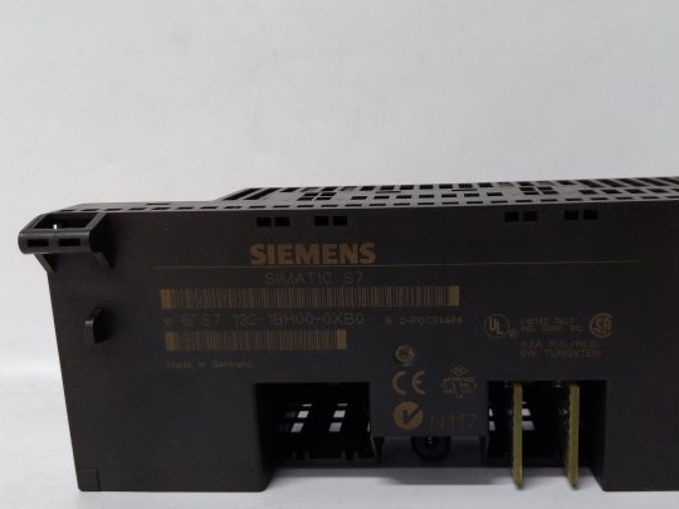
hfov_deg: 52.3
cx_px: 404
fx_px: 687
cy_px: 296
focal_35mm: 35
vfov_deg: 40.6
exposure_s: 1/33
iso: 246
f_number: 2
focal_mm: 3.79
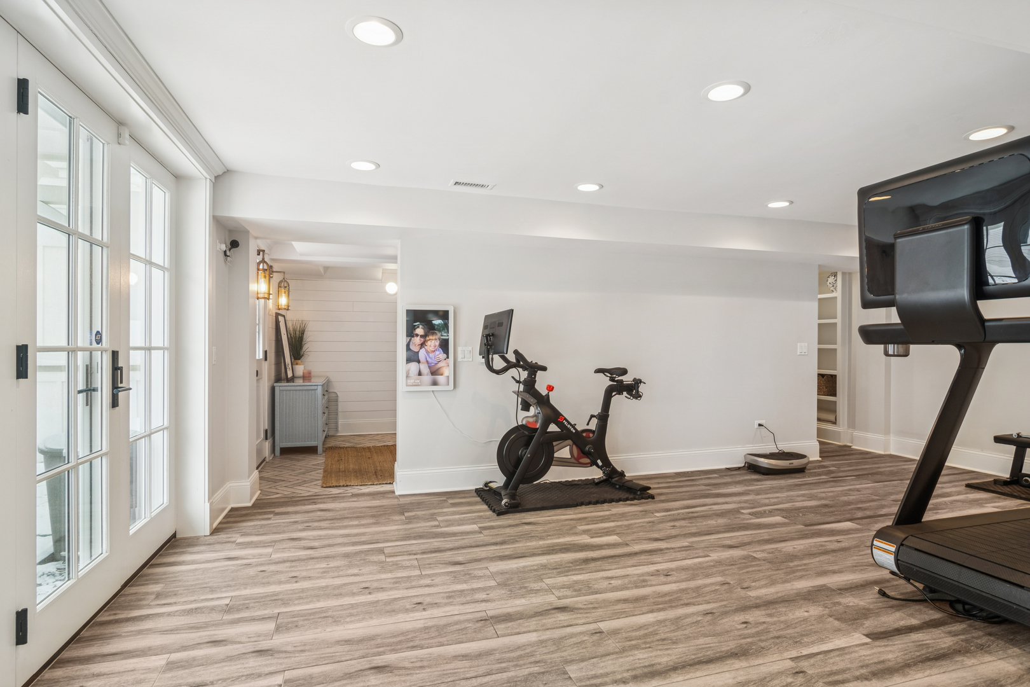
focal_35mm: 18
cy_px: 344
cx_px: 515
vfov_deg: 67.4
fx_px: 515
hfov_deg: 90.0
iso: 200
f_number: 8
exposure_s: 1/10
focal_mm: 12
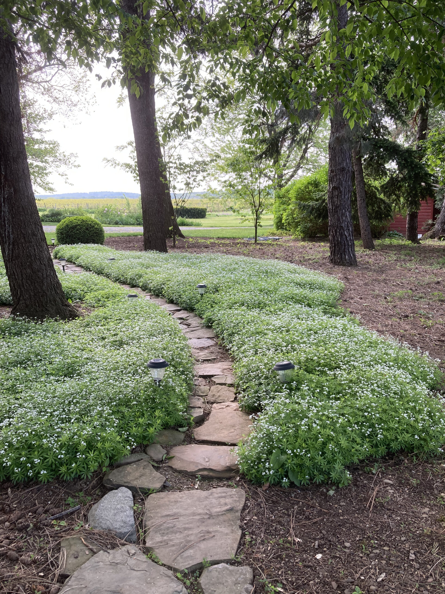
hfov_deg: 49.7
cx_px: 222
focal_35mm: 28
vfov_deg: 63.4
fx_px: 480
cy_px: 297
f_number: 1.8
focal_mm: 3.99
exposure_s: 1/248
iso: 20
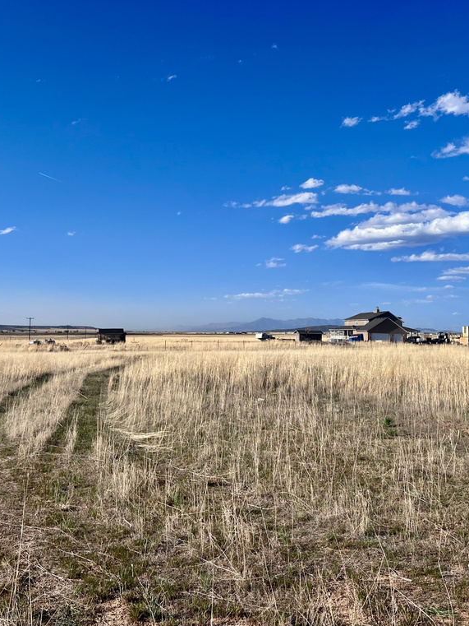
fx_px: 632
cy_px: 315
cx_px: 227
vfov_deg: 52.6
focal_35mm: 35
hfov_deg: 40.7
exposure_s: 1/6211
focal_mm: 5.7
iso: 50
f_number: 1.5
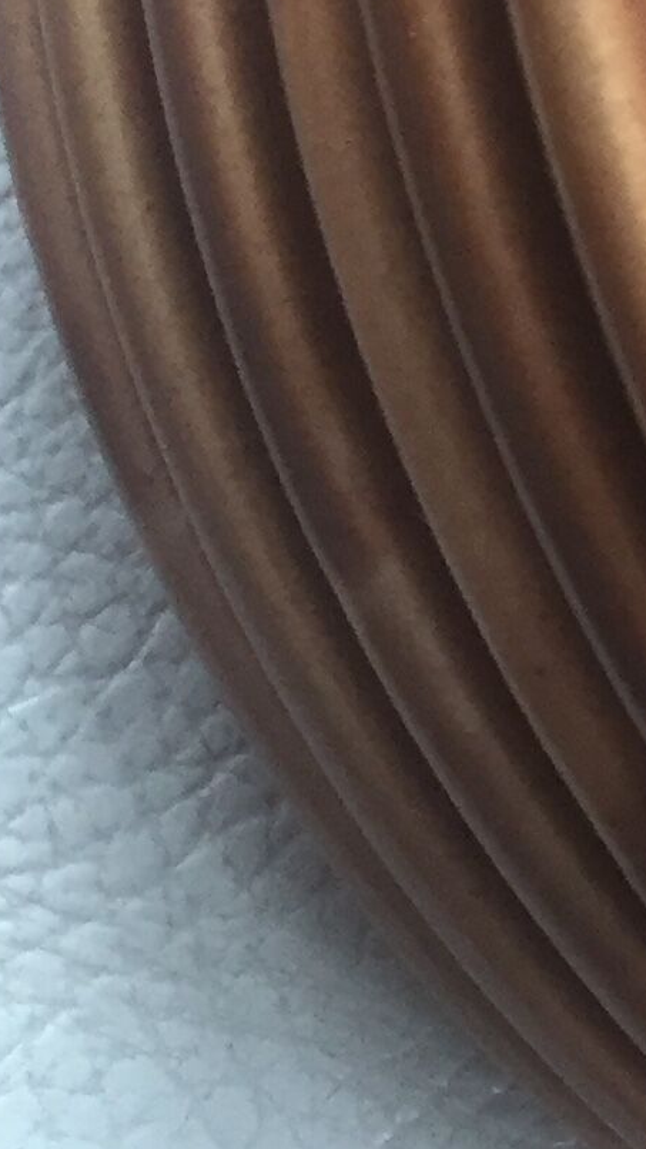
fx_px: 3900
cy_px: -137
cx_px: 1546
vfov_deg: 16.2
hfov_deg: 8.6
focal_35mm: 128
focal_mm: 4.15
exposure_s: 1/33
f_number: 2.2
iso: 125
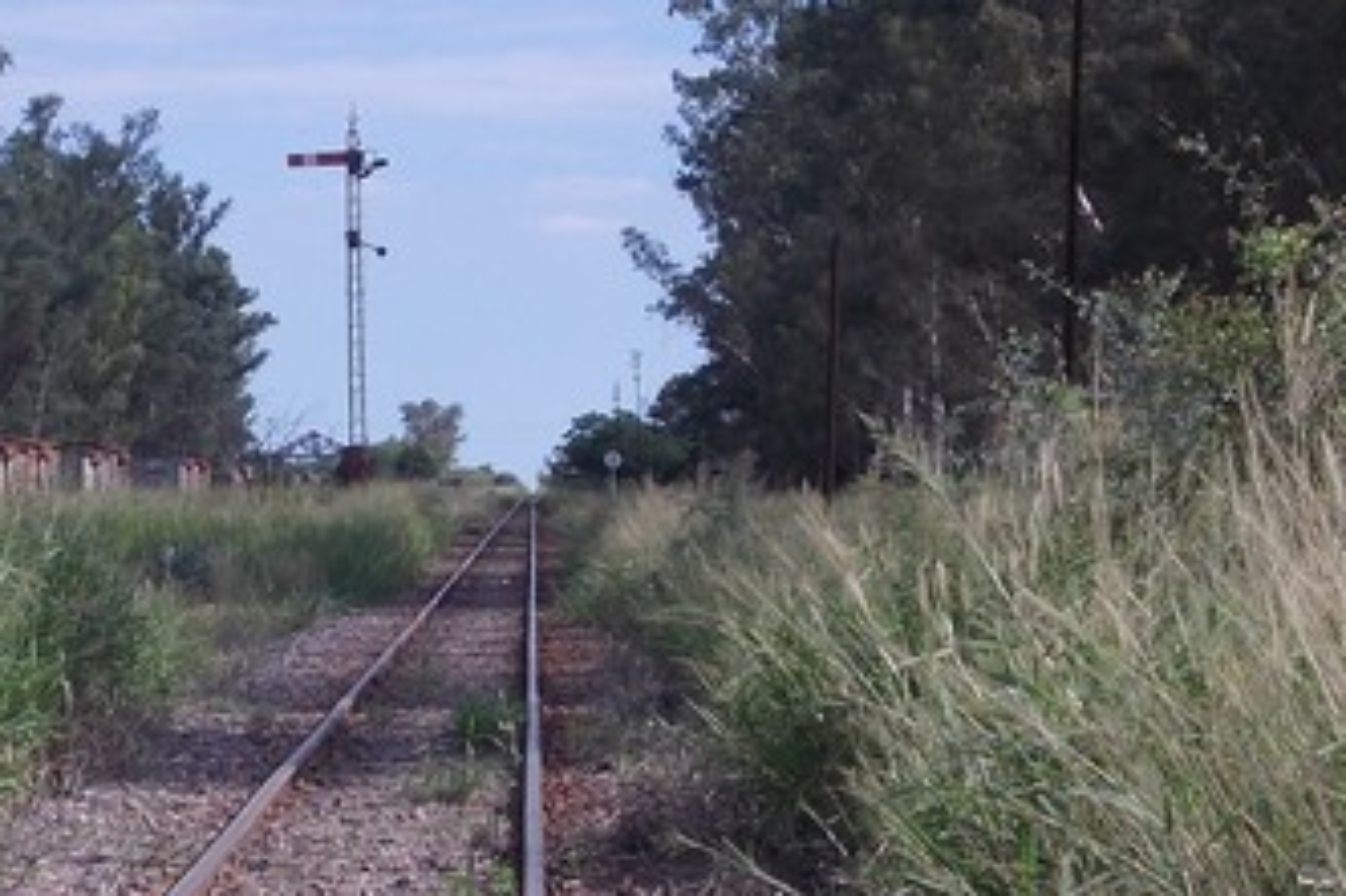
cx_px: 405
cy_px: 482
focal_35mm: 144
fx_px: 5381
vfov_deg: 9.5
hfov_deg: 14.2
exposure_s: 1/200
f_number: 8
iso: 80
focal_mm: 8.5
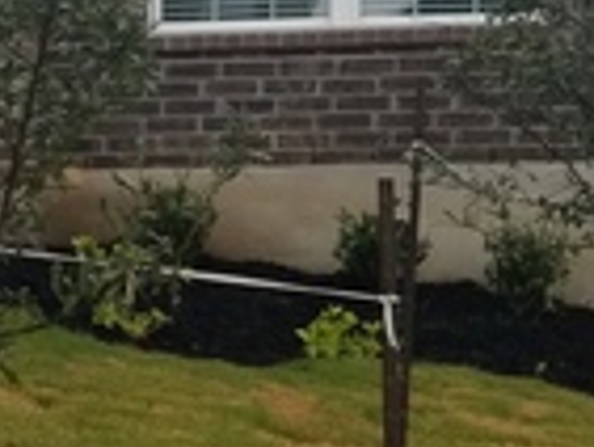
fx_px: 2027
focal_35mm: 118
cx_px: -337
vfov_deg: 12.6
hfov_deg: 15.2
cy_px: 266
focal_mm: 4.3
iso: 50
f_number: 1.7
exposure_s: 1/616
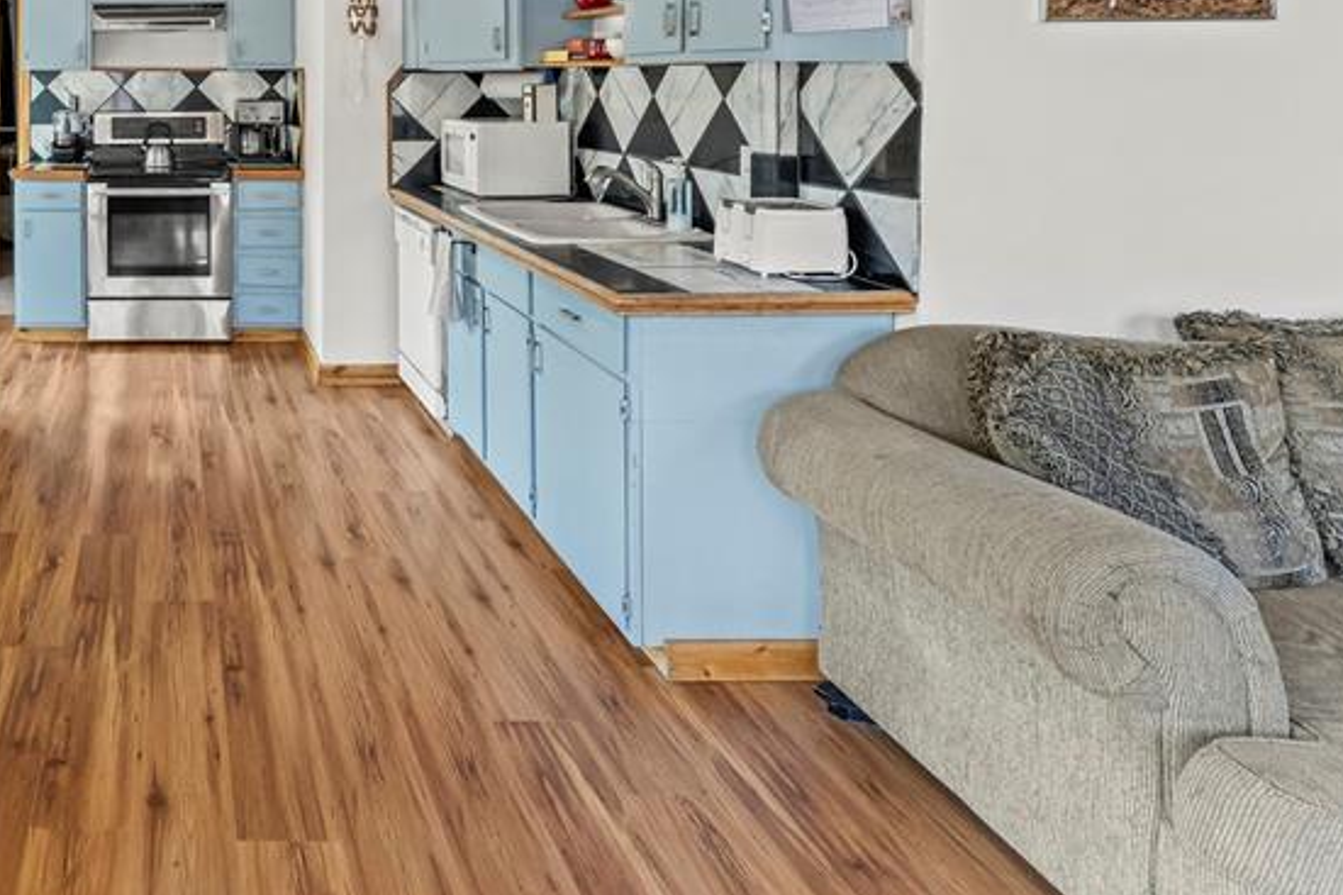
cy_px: 71
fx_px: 970
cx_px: 168
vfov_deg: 44.5
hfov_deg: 60.3
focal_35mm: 26
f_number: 8
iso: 500
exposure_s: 1/25
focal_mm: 14
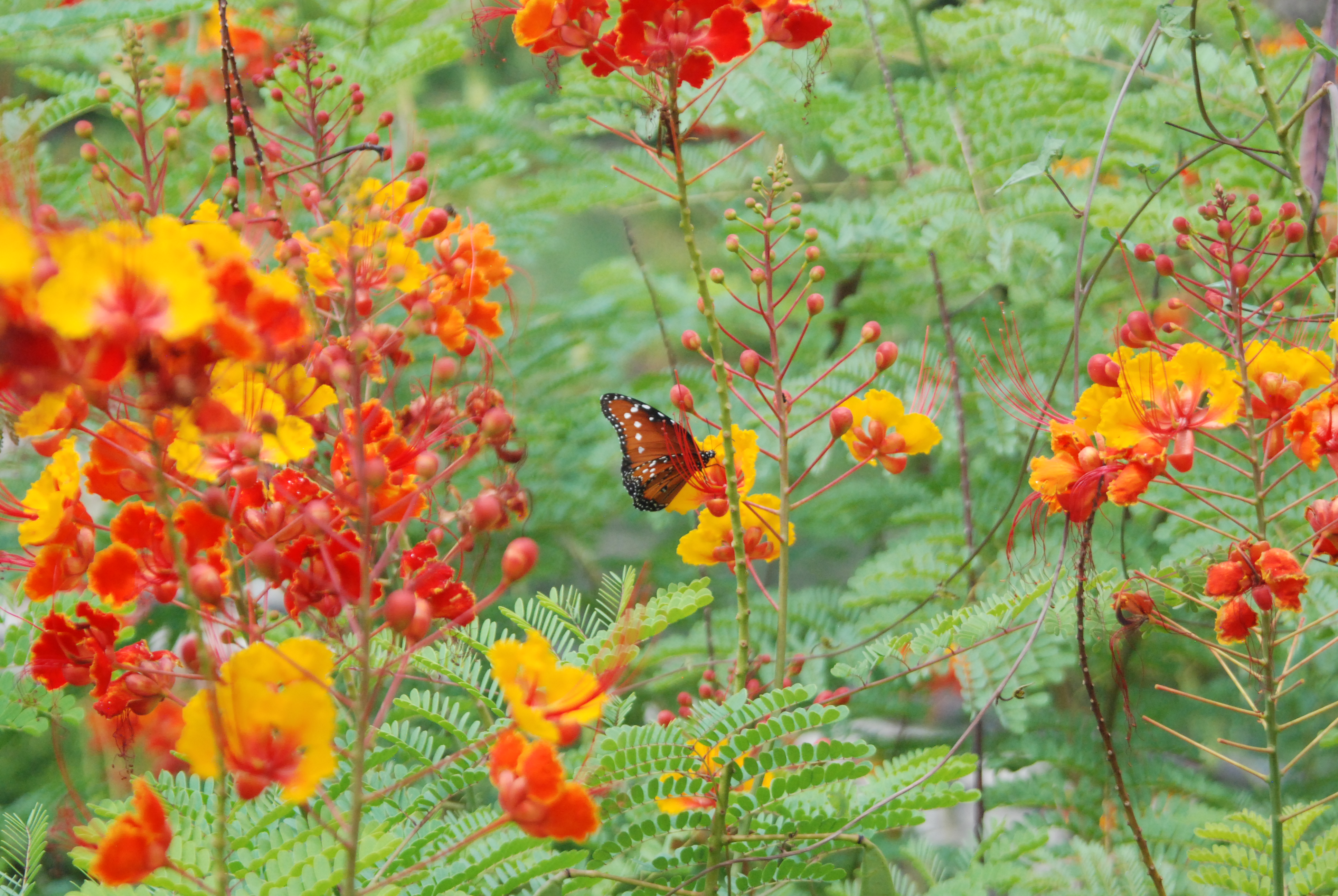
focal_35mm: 123
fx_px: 4577
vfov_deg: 11.2
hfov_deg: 16.6
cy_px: 448
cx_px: 669
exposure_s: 1/1250
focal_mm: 82
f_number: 9
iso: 1000
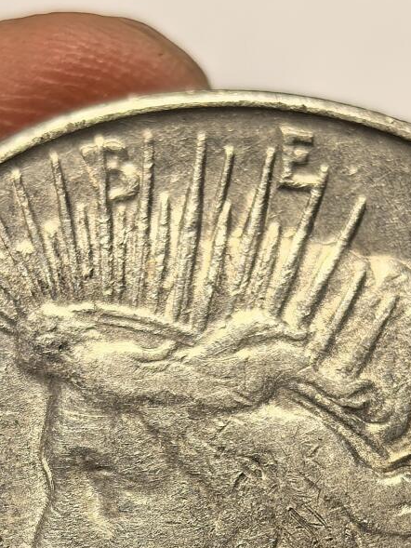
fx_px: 2611
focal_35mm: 165
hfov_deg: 9.0
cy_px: 602
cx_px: 255
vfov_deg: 11.8
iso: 200
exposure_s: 1/100
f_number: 2
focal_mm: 6.98
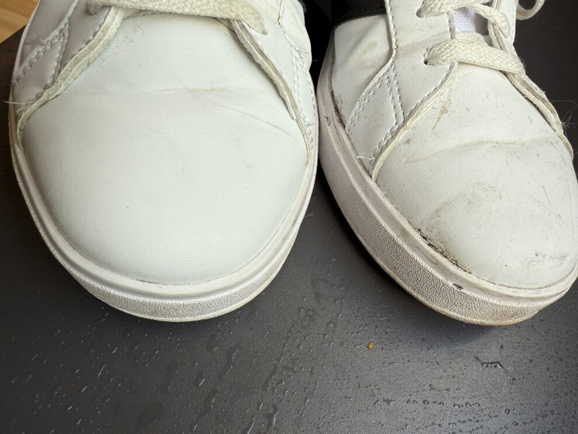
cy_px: 217
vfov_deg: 56.8
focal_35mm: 24
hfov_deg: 71.6
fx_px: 401
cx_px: 289
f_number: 2.2
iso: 64
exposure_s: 1/100
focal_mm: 2.22
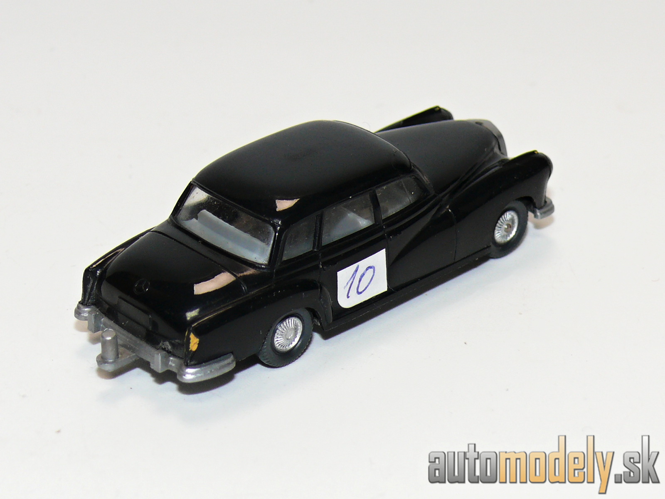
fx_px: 2632
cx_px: 332
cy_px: 250
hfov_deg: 14.4
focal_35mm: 137
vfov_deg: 10.8
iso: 100
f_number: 4
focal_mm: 16.2
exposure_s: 1/30
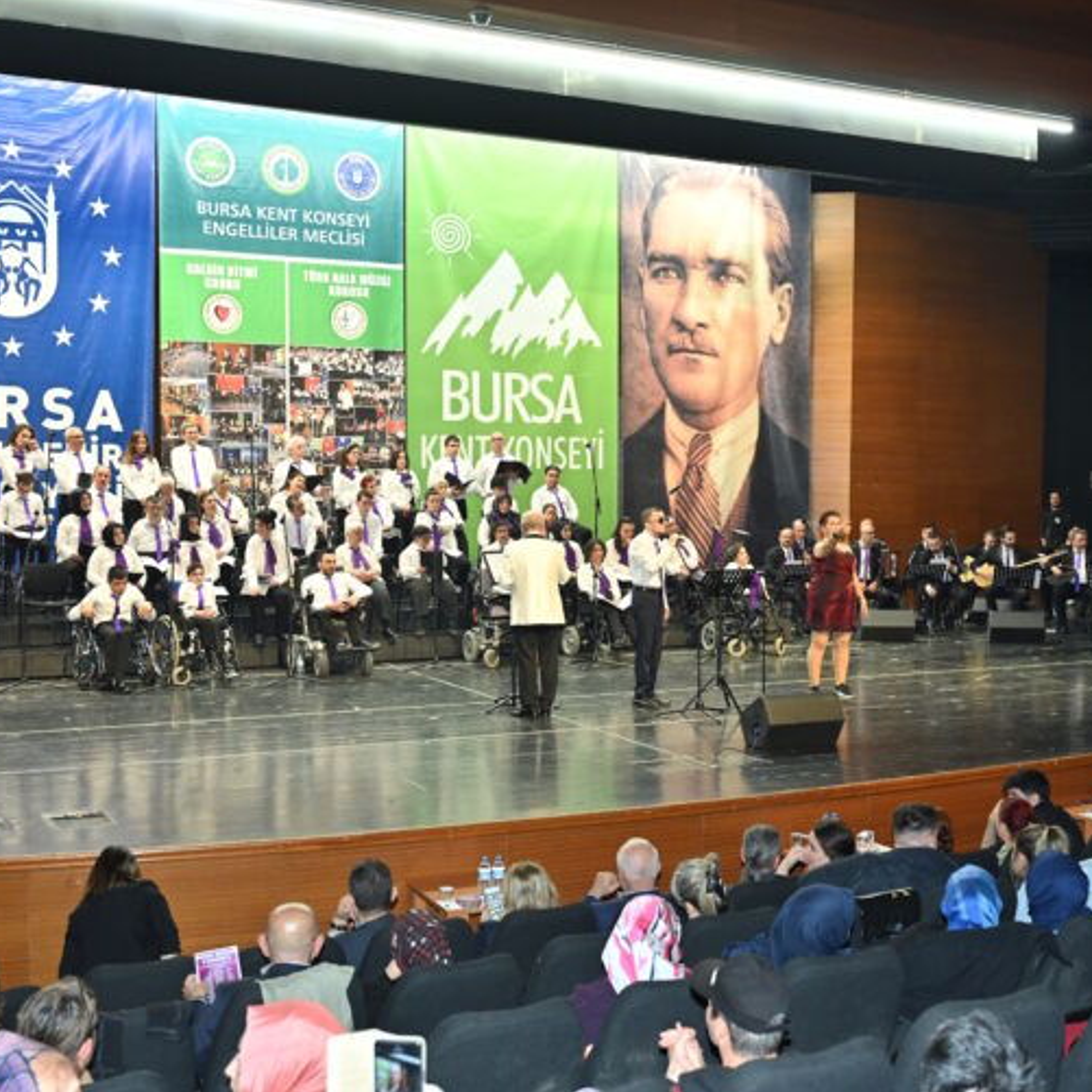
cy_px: 538
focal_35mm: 43
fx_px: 1535
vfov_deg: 39.2
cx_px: 599
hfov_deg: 39.1
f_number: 4
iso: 1000
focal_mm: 33
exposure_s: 1/100
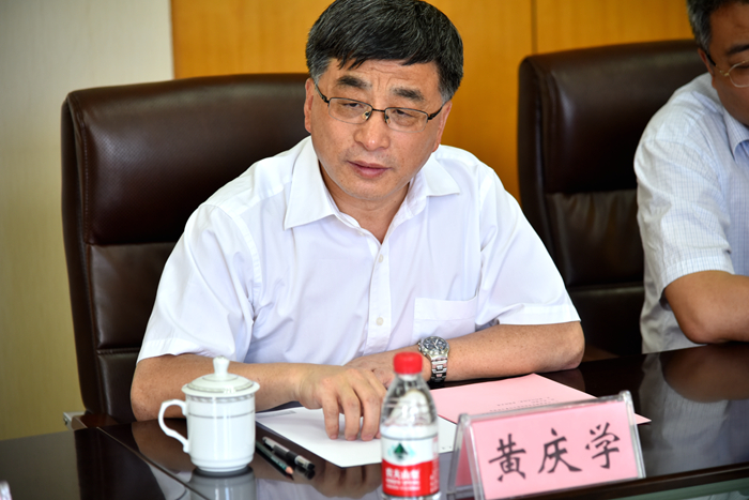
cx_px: 374
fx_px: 2497
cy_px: 250
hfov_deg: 17.1
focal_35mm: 120
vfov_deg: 11.4
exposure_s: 1/125
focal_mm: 120
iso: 640
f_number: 4
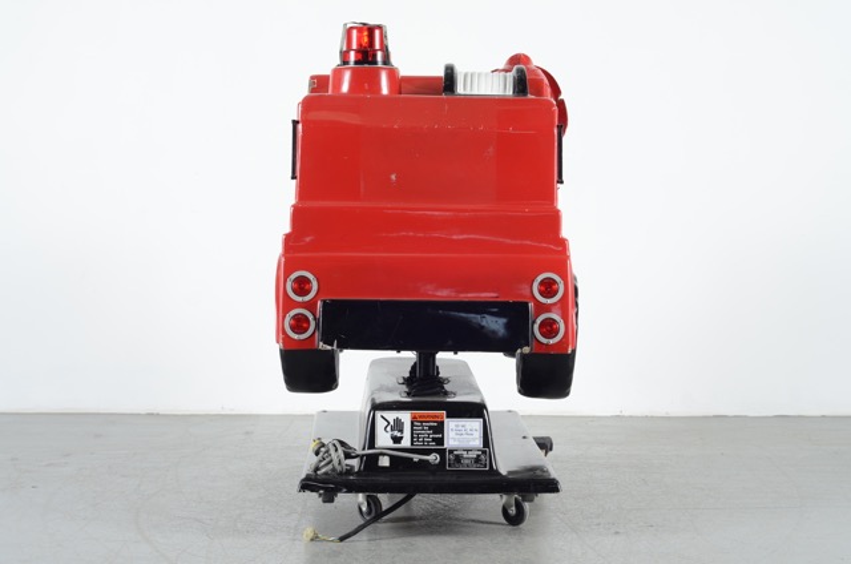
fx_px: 1769
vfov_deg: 18.1
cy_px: 282
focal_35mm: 75
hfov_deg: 27.0
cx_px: 426
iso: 100
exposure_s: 1/125
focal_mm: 50
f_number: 5.6
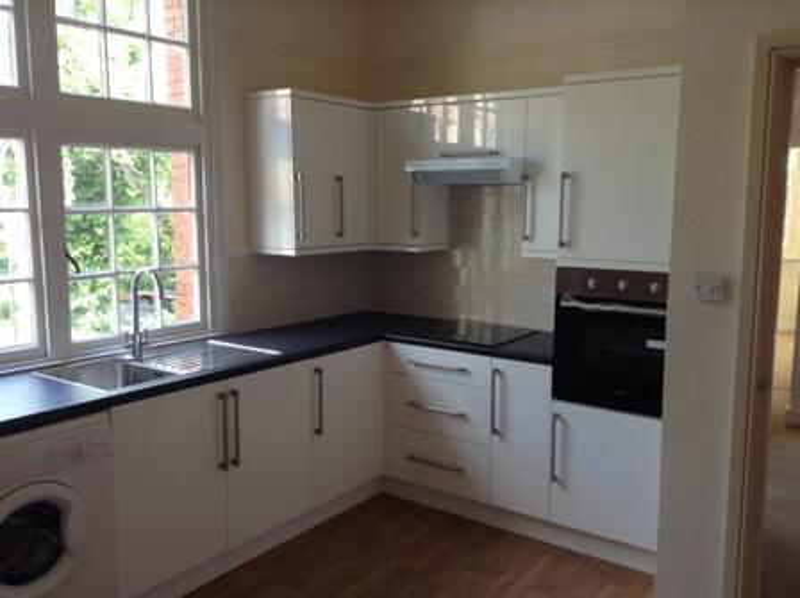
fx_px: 762
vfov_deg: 42.9
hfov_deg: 55.4
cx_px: 400
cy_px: 299
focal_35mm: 33
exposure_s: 1/50
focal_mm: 3.3
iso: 32
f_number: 2.4
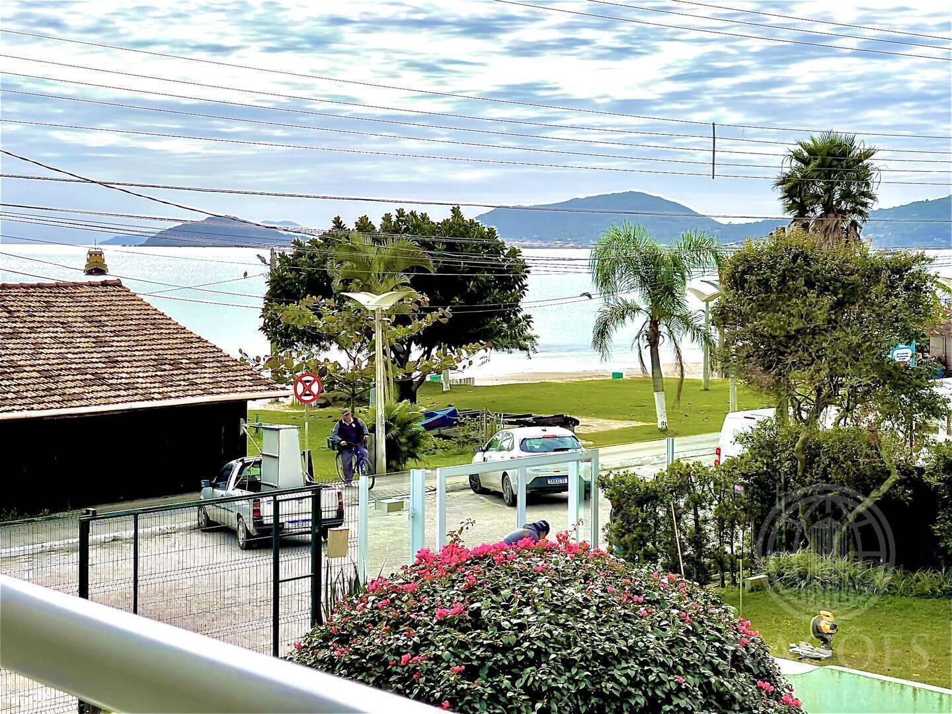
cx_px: 476
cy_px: 357
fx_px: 1760
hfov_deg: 30.3
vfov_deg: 22.9
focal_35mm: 64
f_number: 2.2
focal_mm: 7.5
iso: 20
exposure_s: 1/2179
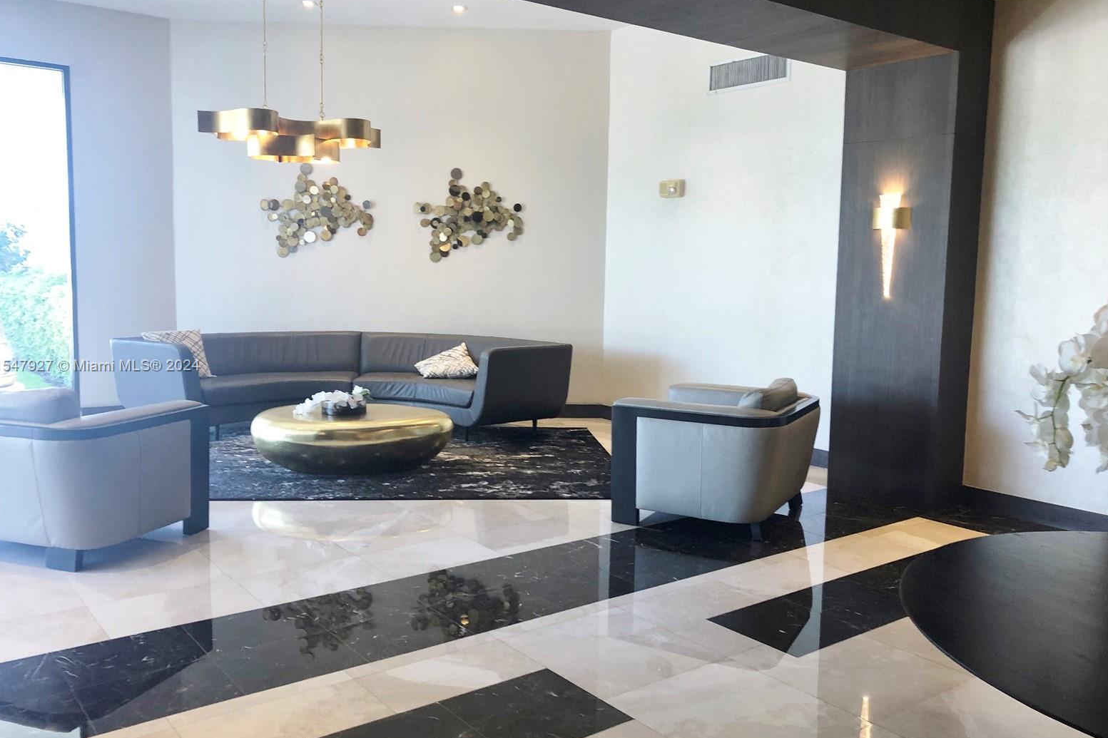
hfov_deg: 61.9
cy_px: 367
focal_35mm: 30
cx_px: 542
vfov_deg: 43.6
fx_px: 923
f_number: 1.8
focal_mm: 3.99
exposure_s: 1/24
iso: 40
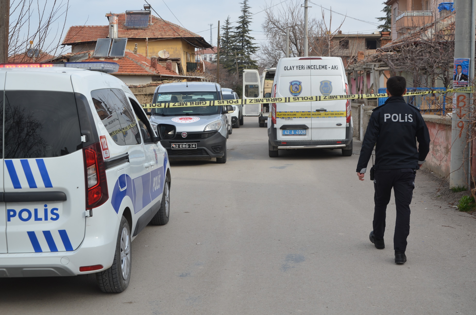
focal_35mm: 52
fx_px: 693
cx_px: 238
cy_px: 158
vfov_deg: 25.6
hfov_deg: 37.9
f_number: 8
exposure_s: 1/250
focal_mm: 35
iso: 140
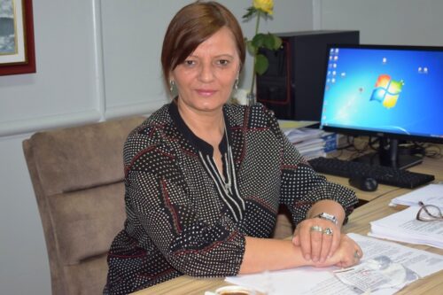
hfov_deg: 31.9
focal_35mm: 63
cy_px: 148
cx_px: 222
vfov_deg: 21.6
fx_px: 775
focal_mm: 42
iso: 800
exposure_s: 1/80
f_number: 5
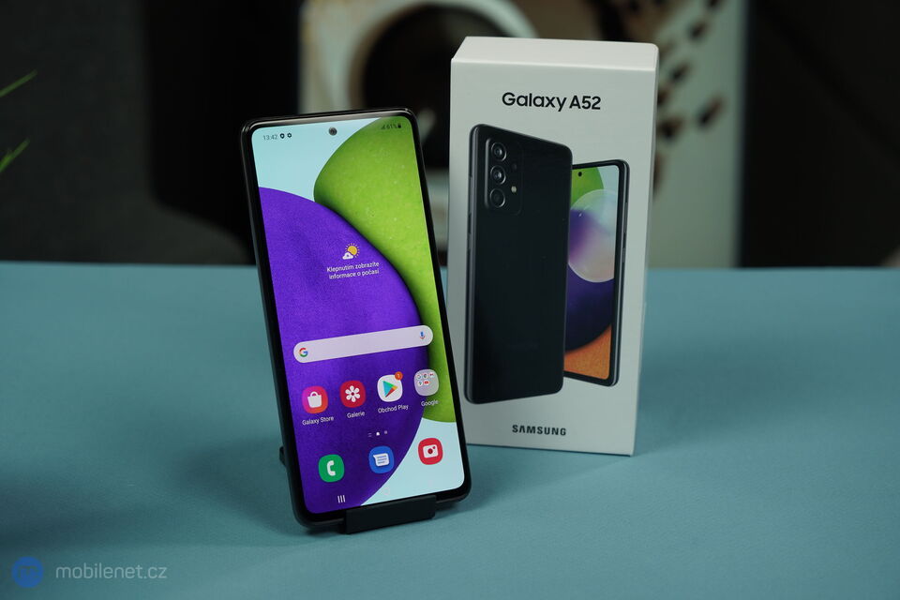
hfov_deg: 28.8
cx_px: 450
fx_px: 1750
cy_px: 300
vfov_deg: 19.5
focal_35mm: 70
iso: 640
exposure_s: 1/125
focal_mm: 70
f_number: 6.3
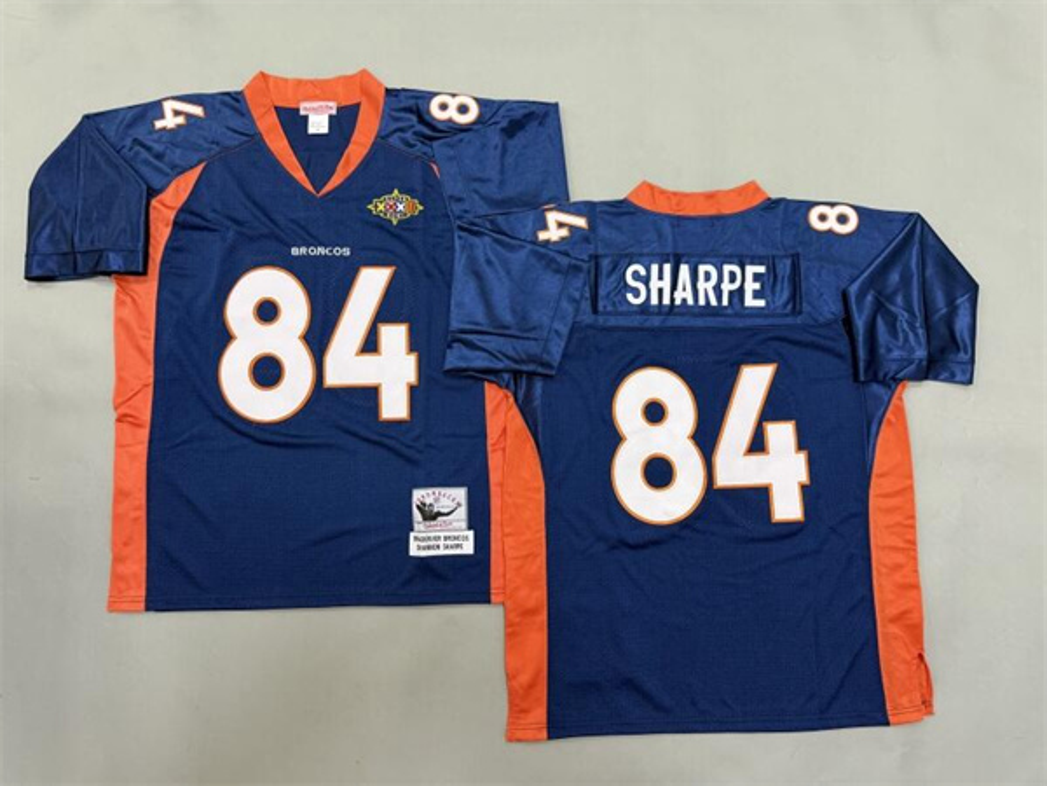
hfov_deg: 71.6
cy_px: 393
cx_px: 524
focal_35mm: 24
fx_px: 726
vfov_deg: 56.8
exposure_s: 1/50
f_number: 1.78
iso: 200
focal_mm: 6.76
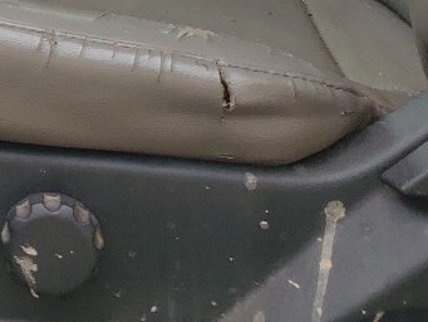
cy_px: -385
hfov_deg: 15.0
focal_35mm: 122
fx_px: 1509
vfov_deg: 10.8
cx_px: -202
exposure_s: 1/526
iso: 50
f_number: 1.5
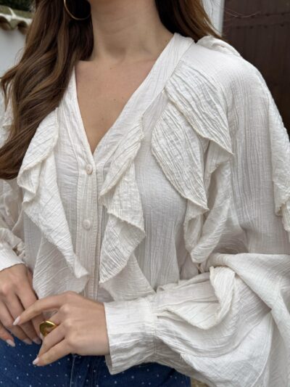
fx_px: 268
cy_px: 194
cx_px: 145
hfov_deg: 56.8
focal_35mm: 24
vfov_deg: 71.6
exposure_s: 1/1901
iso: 80
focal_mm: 6.76
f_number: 1.78
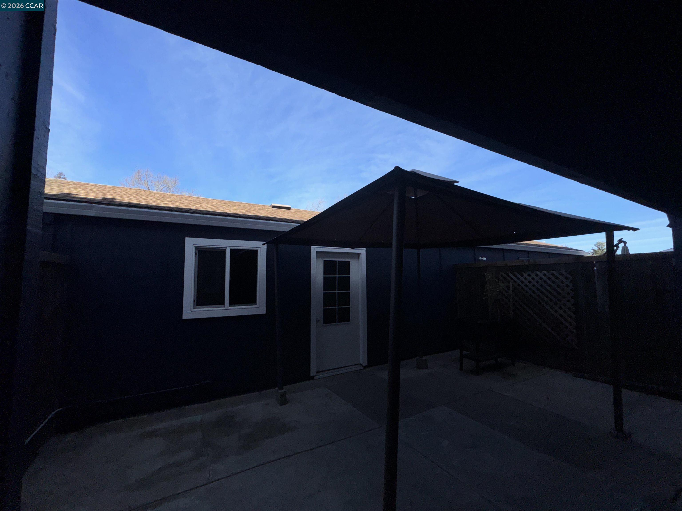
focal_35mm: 14
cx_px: 341
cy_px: 256
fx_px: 276
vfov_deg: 85.7
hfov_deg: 102.1
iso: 32
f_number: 2.2
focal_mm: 2.22
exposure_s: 1/3717
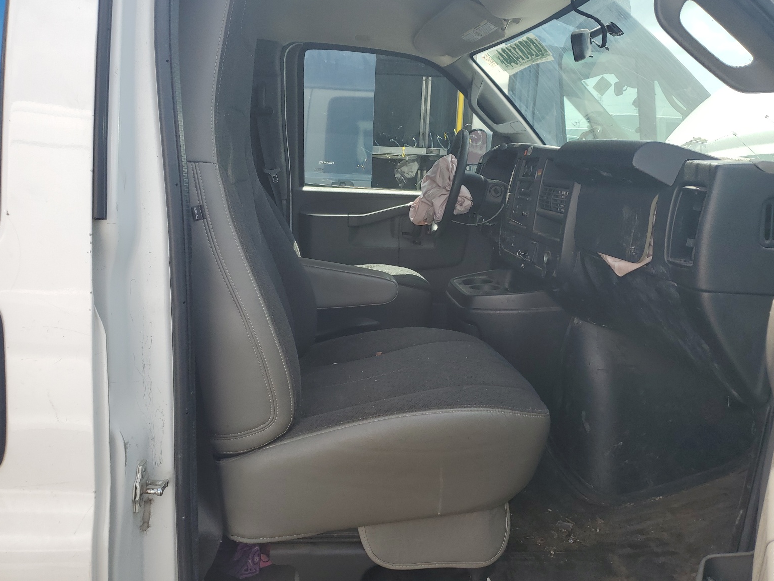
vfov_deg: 51.4
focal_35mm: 27
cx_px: 387
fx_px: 604
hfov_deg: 65.3
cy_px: 292
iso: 50
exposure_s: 1/1429
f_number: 1.5
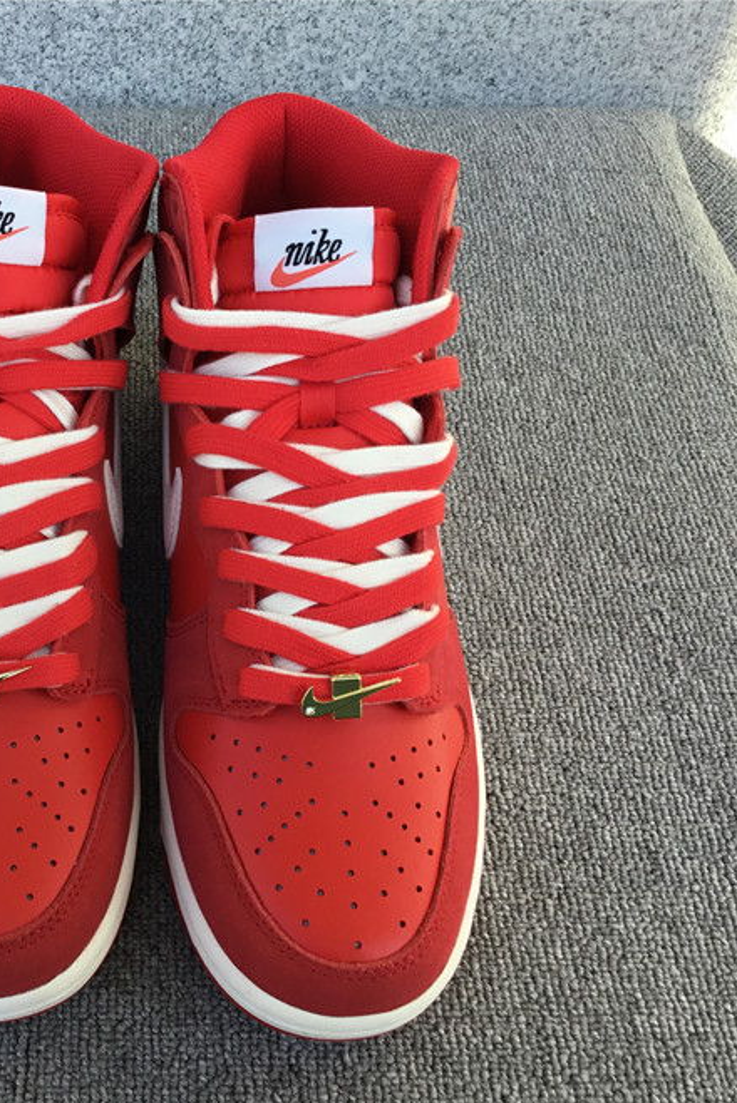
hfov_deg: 29.5
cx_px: 99
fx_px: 1350
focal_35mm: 44
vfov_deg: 44.5
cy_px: 563
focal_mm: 3.3
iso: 25
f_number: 2.4
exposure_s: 1/224
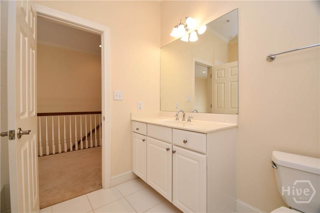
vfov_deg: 77.3
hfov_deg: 100.4
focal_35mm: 15
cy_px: 106
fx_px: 133
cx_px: 160
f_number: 4.5
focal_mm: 10
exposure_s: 1/80
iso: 200
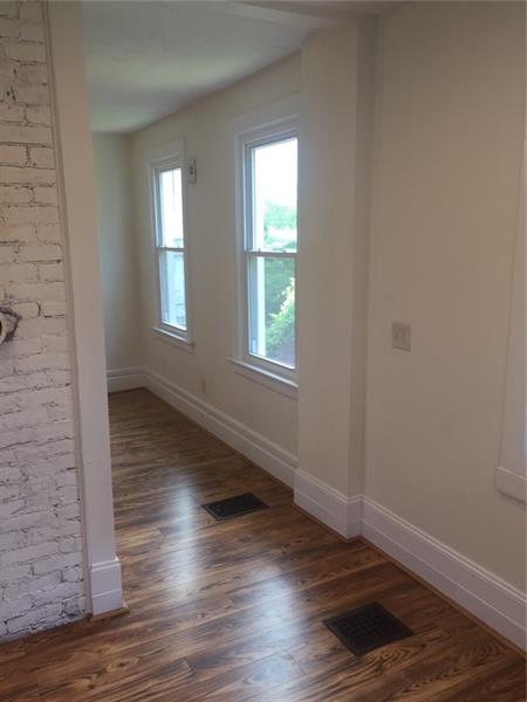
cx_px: 264
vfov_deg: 61.7
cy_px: 351
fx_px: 589
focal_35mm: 29
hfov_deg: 48.2
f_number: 2.2
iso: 40
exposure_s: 1/60
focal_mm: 4.15
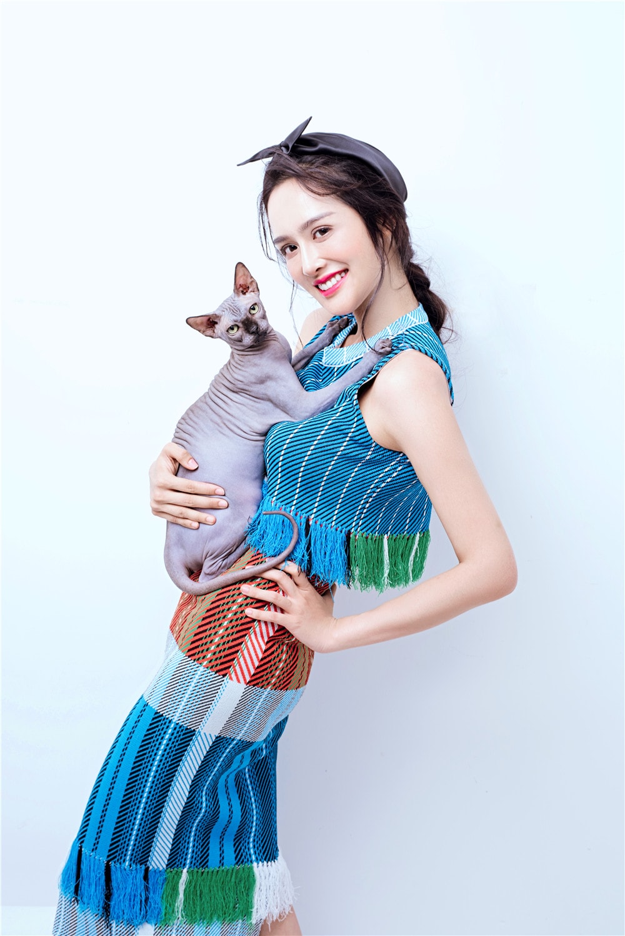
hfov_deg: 27.0
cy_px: 468
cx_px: 312
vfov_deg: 39.6
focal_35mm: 50
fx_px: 1301
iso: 250
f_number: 8
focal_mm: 50
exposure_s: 1/100
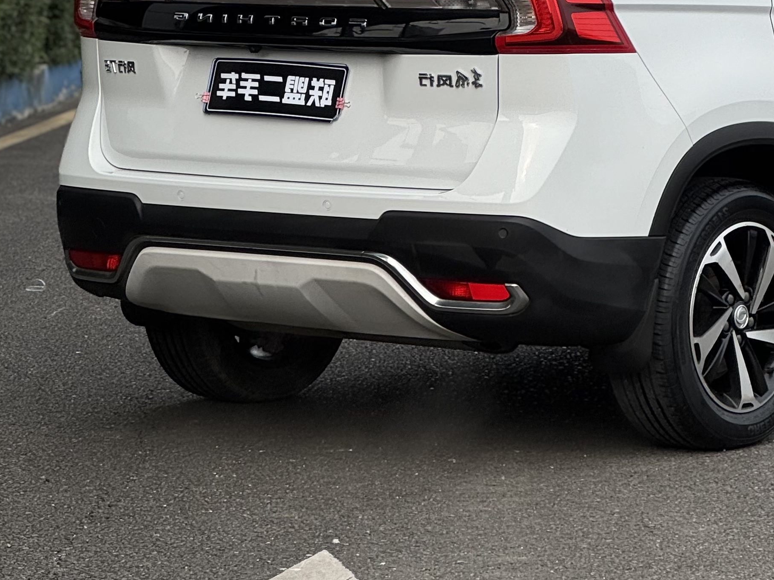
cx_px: 674
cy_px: 22
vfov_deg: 9.4
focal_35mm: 157
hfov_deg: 12.5
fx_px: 3510
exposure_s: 1/669
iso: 25
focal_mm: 9
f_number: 2.8
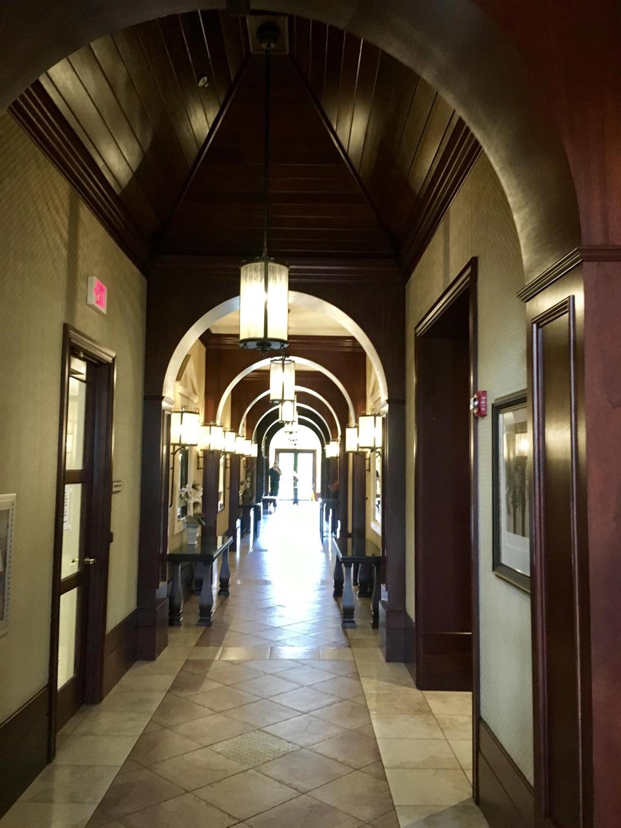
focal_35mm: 29
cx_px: 310
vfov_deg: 61.7
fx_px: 694
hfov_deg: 48.2
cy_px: 414
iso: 200
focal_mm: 4.15
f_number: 2.2
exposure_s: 1/15
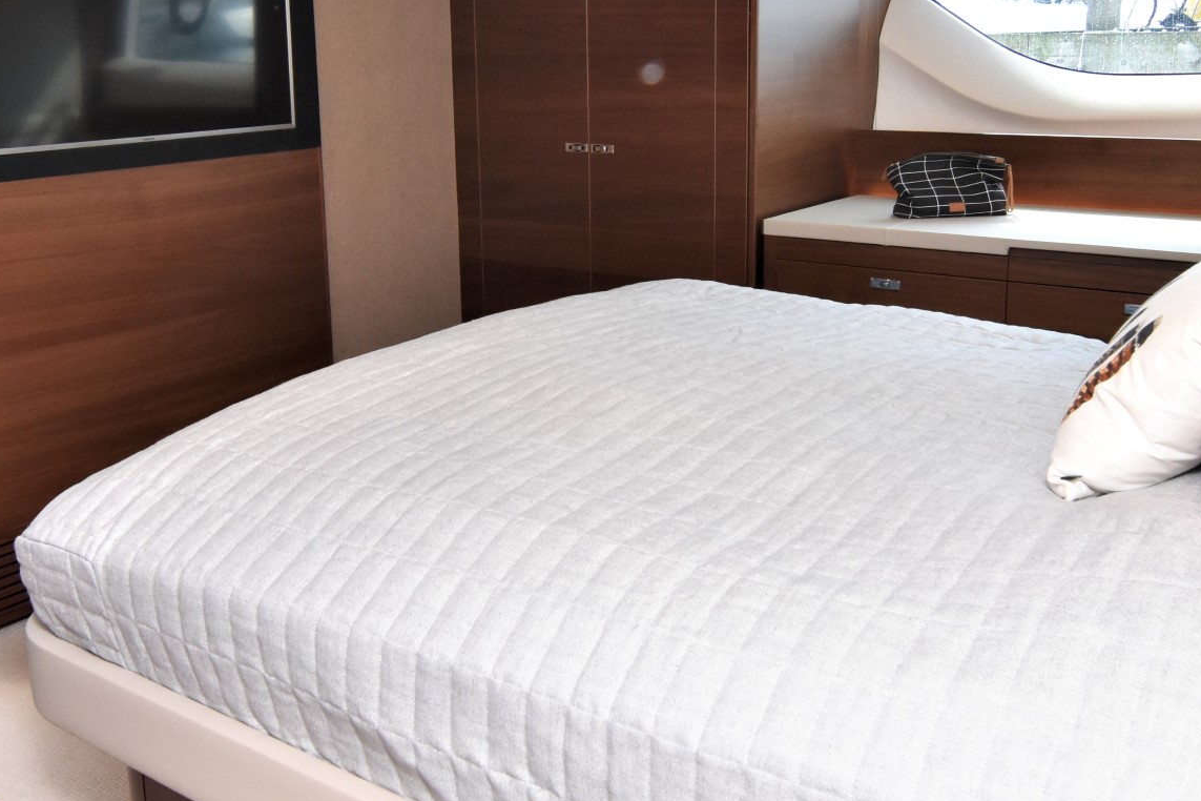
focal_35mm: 36
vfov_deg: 36.6
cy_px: 302
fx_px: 1204
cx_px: 543
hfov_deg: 52.9
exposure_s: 1/125
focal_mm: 11
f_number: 5.6
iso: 800
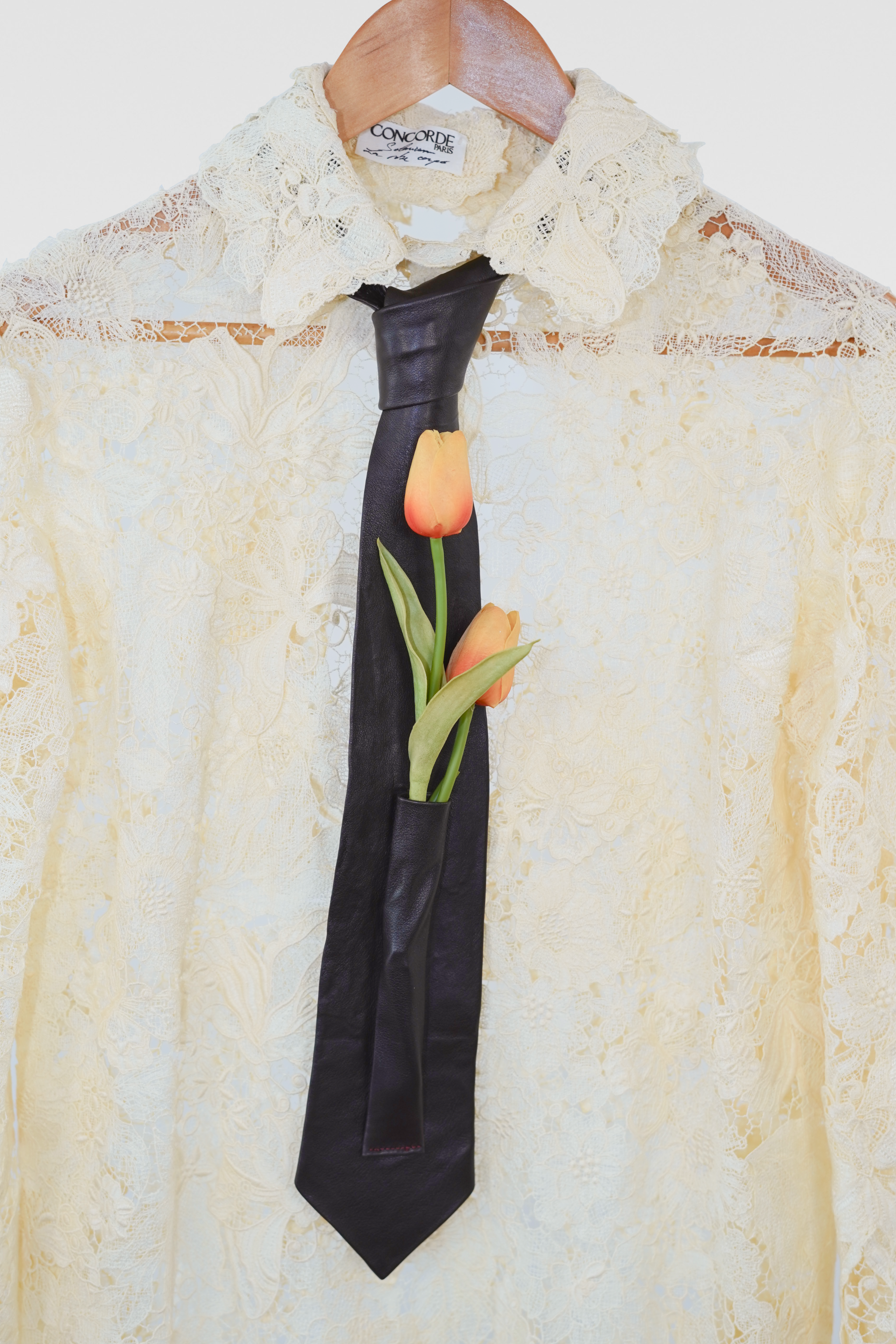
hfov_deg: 25.5
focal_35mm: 53
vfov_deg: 37.5
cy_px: 711
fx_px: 1978
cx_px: 423
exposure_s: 1/160
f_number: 4
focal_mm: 50
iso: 1600
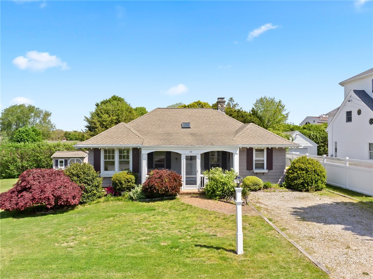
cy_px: 140
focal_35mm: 24
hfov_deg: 71.6
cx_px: 186
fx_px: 258
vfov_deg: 56.7
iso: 200
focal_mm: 12.29
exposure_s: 1/80
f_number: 5.6
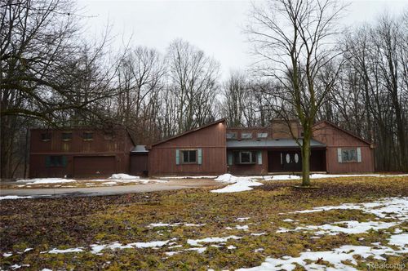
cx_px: 204
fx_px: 306
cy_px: 136
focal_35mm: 27
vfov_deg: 47.8
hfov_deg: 67.4
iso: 400
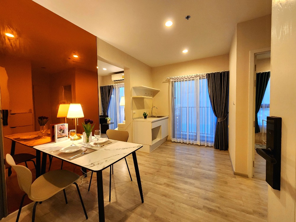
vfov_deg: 89.9
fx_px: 111
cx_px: 148
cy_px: 111
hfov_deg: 106.2
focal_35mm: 13
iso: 320
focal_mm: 2.2
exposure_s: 1/33
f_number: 2.2
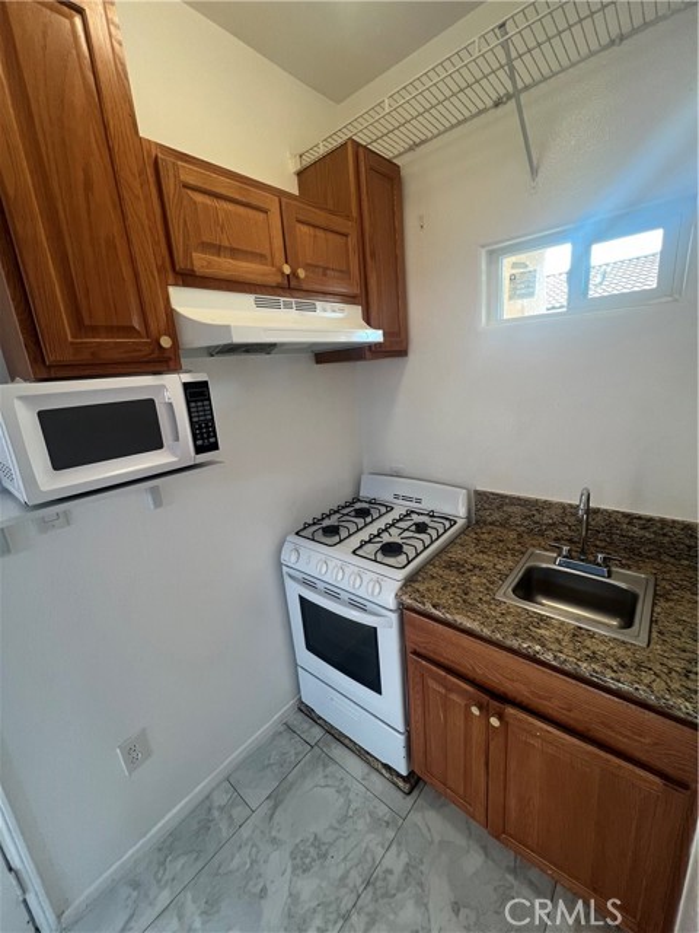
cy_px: 466
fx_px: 350
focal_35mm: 13
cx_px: 350
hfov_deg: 89.9
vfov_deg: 106.2
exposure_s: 1/60
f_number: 1.8
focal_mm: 1.57
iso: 125
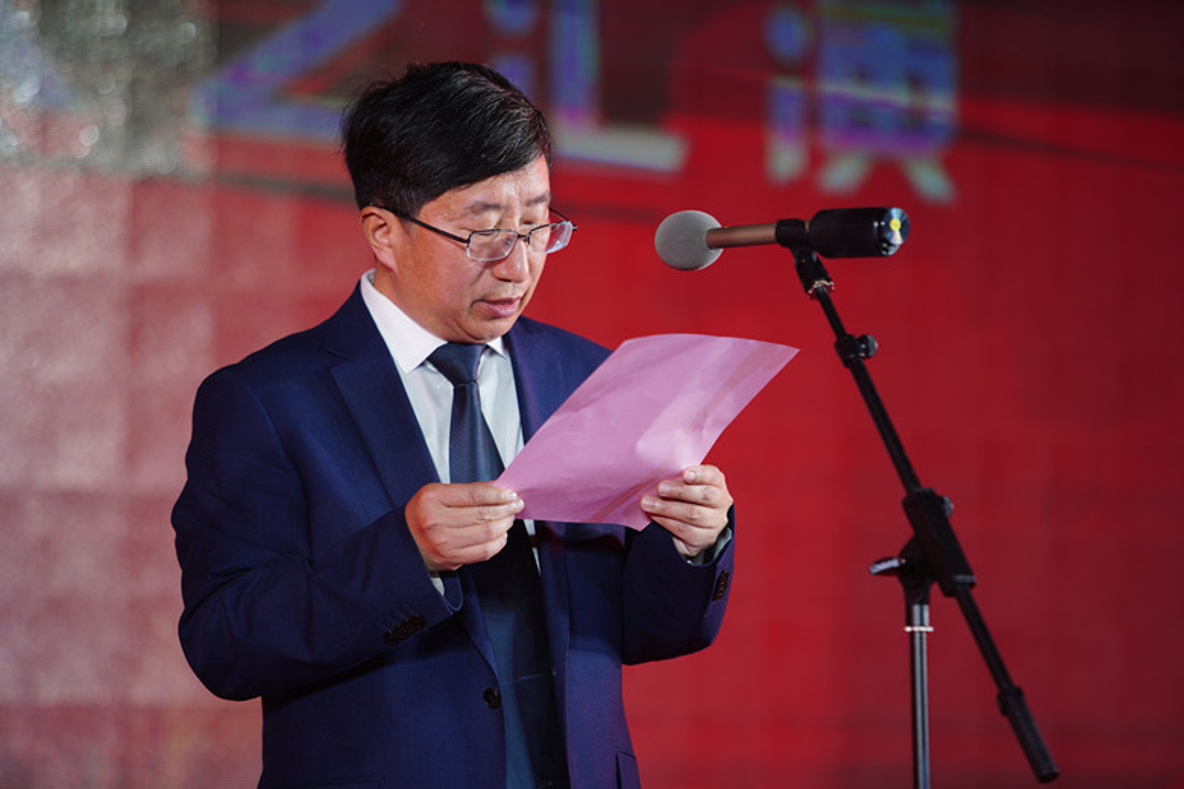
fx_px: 6577
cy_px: 394
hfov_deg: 10.3
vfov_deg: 6.9
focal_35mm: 200
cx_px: 592
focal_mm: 200
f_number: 2.8
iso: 160
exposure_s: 1/250
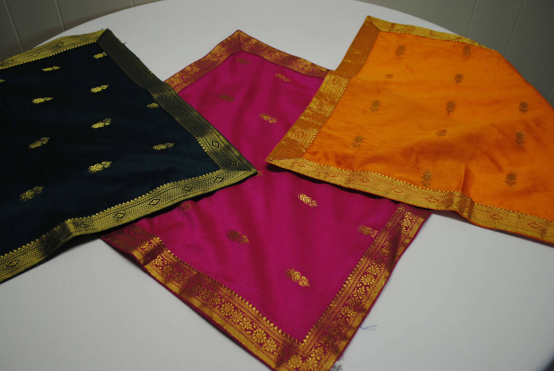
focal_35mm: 33
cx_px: 277
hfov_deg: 57.2
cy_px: 186
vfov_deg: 40.1
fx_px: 508
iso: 200
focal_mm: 22
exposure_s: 1/30
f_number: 4
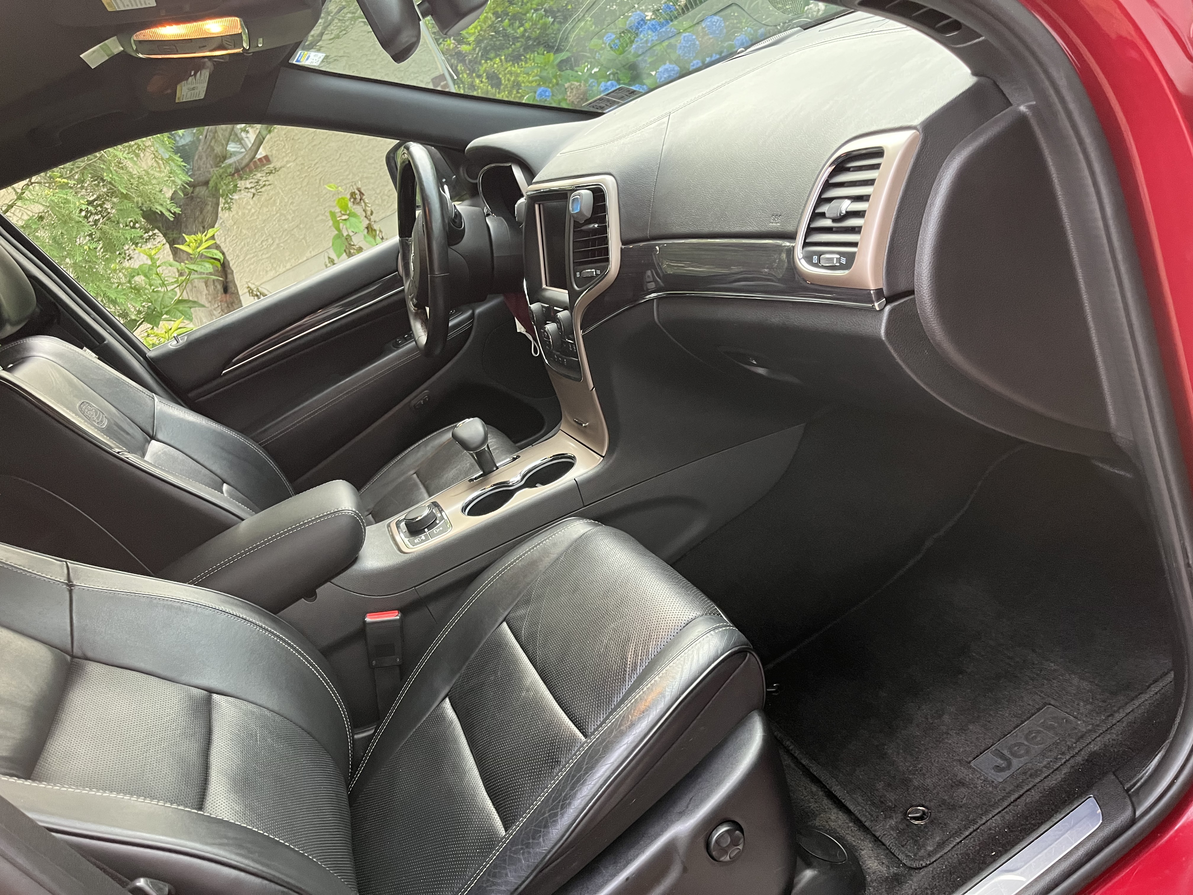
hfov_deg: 67.3
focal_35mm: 26
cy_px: 448
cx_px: 596
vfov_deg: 53.1
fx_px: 896
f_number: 1.6
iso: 320
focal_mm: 5.1
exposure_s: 1/60
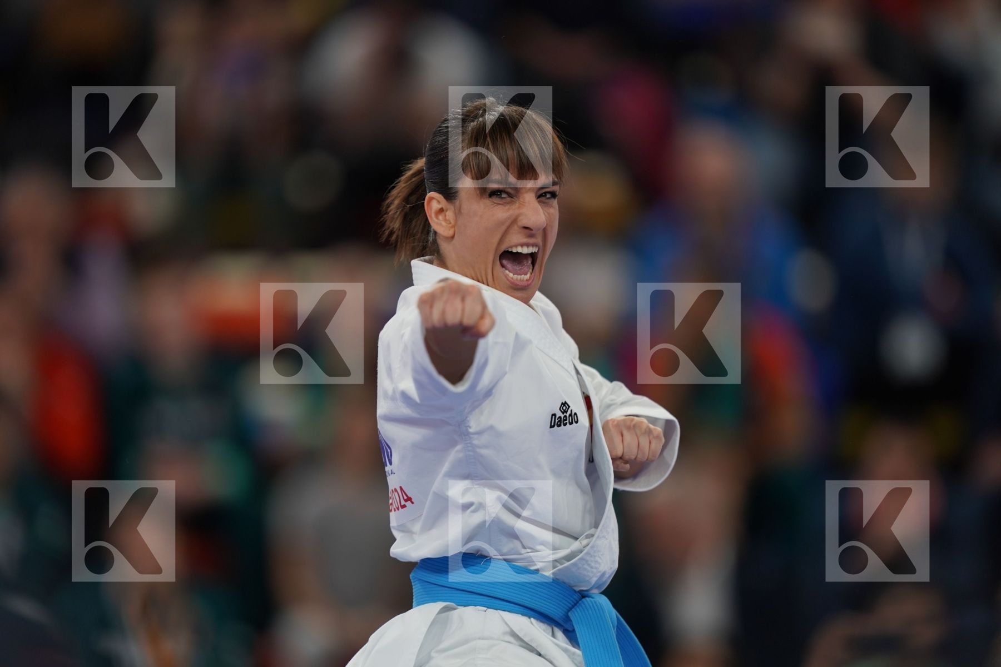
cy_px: 334
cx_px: 500
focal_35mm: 400
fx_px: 11121
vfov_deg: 3.4
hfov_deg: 5.2
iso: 640
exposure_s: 1/320
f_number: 2.8
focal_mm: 400
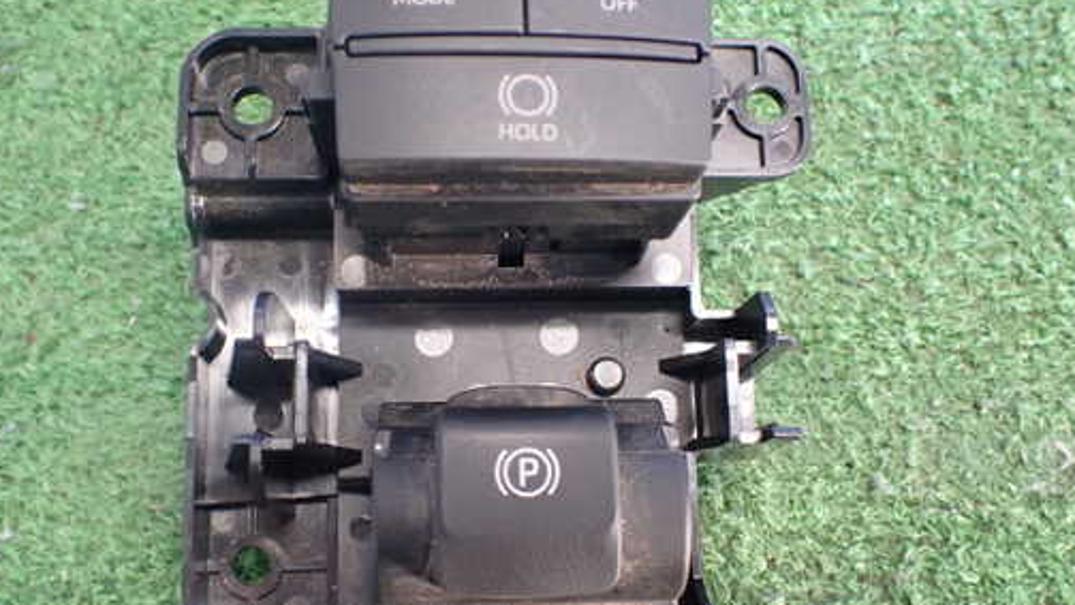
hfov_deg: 51.6
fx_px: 1112
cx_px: 507
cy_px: 331
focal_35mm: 39
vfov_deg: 30.4
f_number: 2.3
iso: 800
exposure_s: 1/40
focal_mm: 5.4
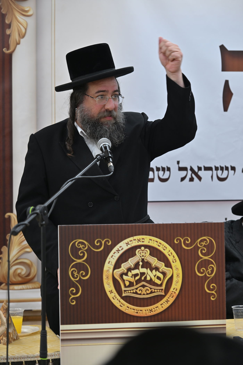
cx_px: 122
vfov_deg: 16.8
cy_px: 182
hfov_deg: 11.2
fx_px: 1235
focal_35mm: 122
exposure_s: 1/200
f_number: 4
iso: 500
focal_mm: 122
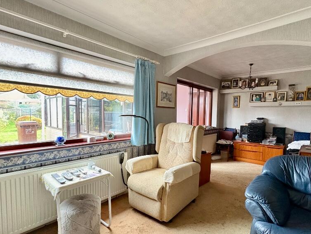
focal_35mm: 19
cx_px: 172
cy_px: 124
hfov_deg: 84.4
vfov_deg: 68.6
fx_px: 171
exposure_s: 1/60
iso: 640
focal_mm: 2.22
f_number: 2.2
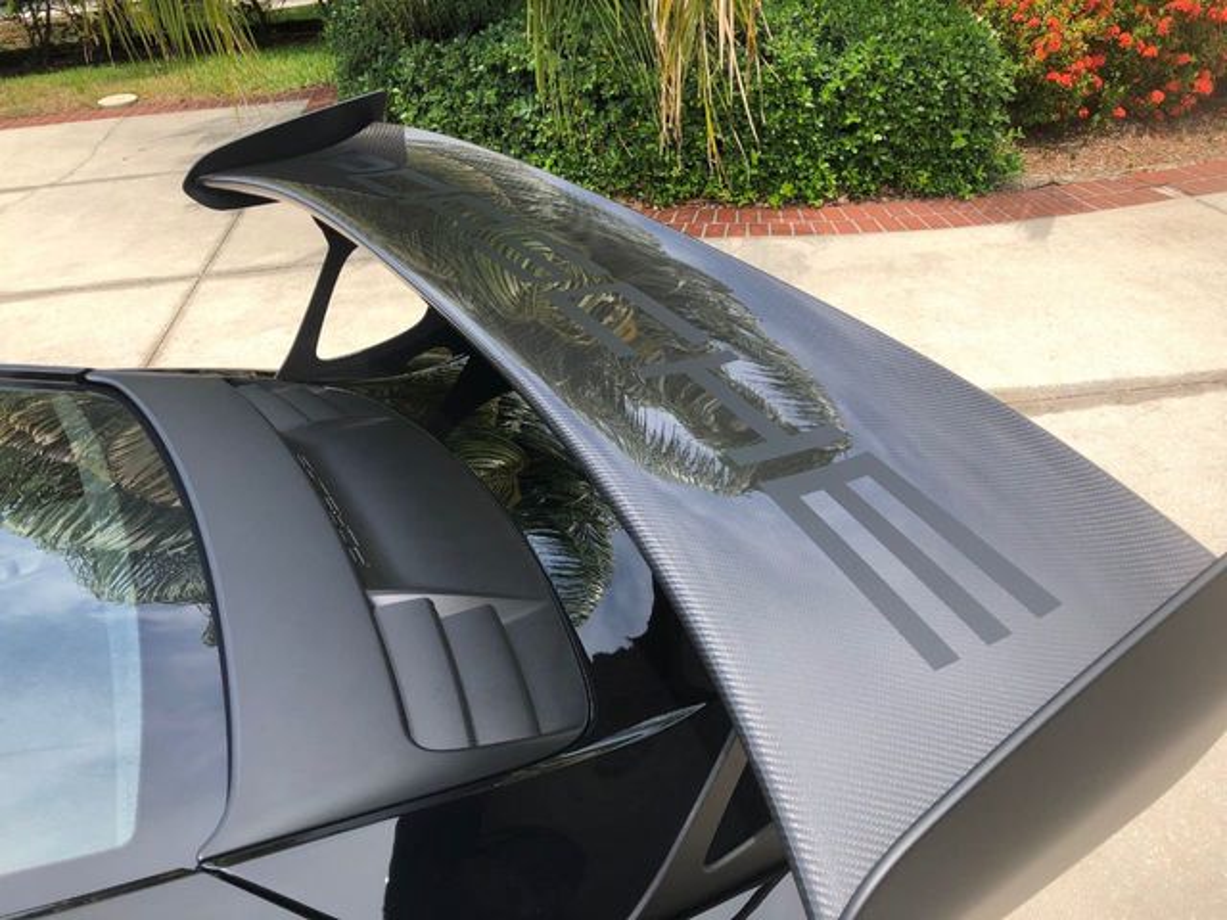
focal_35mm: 28
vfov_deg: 49.7
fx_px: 992
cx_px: 614
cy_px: 460
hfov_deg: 63.4
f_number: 1.8
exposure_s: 1/714
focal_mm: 3.99
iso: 20
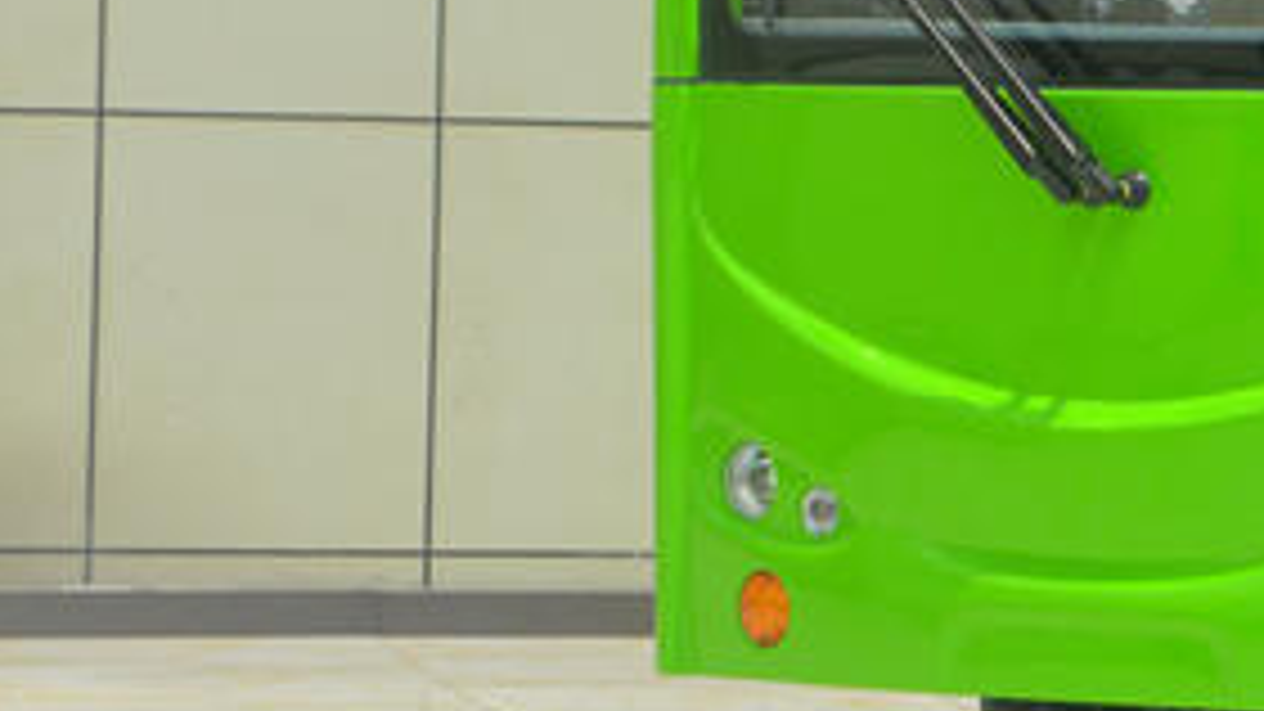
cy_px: 7
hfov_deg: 12.2
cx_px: 1750
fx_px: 5697
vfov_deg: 7.1
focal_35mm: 170
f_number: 9
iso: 100
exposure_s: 1/320
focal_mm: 38
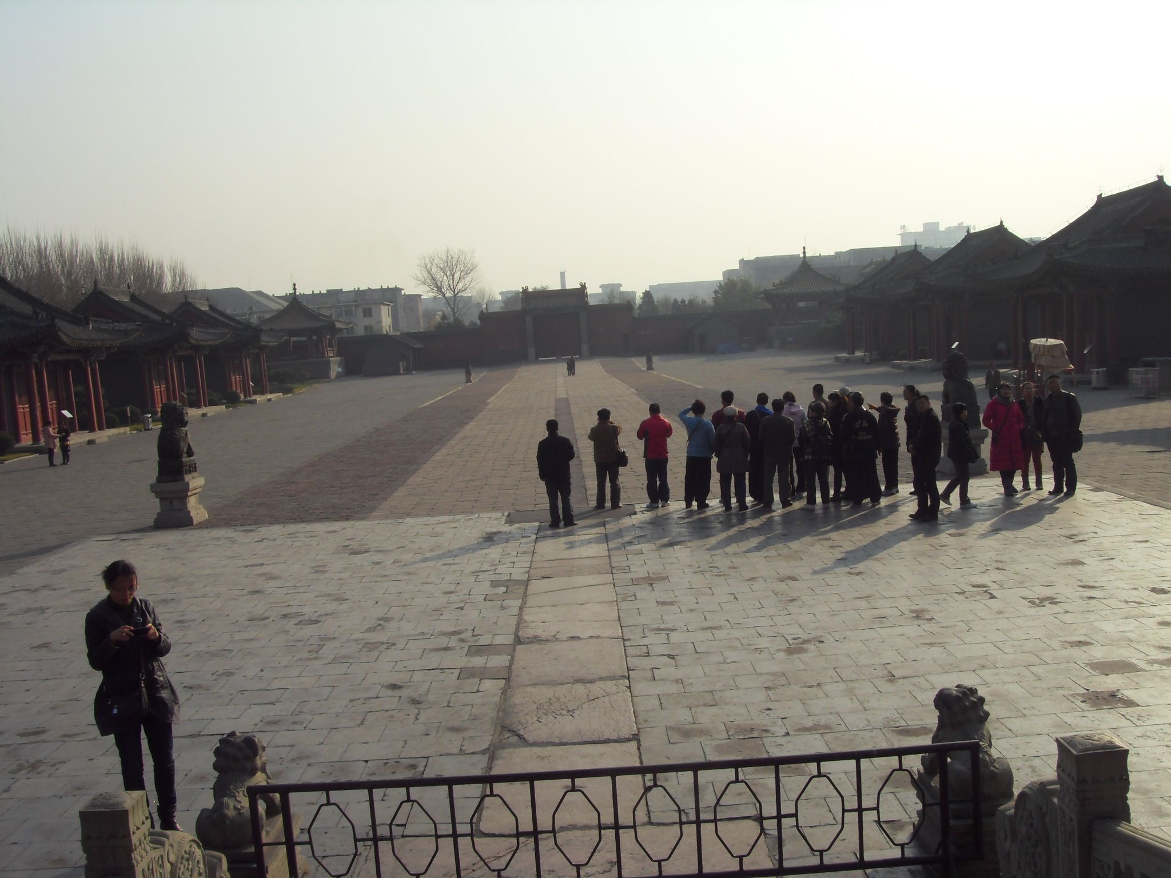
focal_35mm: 39
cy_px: 439
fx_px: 1319
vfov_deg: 36.8
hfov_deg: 47.9
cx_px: 586
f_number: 6.2
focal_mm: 6.6
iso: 80
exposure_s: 1/350
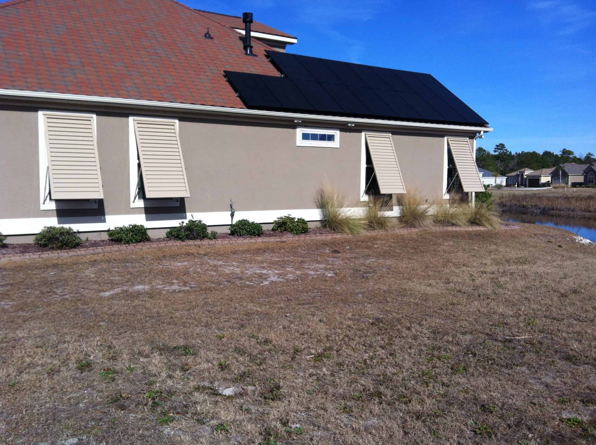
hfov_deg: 52.7
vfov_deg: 40.6
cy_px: 222
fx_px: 602
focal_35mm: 35
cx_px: 298
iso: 80
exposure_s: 1/2011
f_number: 2.8
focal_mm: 3.85
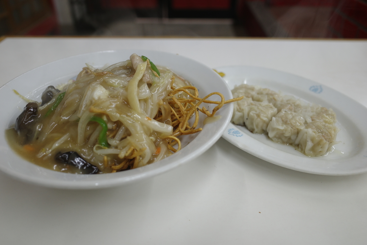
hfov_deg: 65.5
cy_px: 122
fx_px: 285
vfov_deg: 46.4
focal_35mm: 28
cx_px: 184
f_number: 2.8
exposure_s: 1/30
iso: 200
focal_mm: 18.3
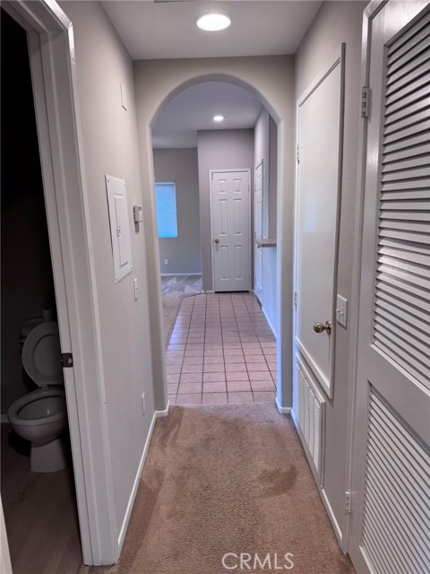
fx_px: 398
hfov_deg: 56.8
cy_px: 287
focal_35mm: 24
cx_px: 215
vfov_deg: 71.6
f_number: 1.78
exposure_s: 1/120
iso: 200
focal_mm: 6.76
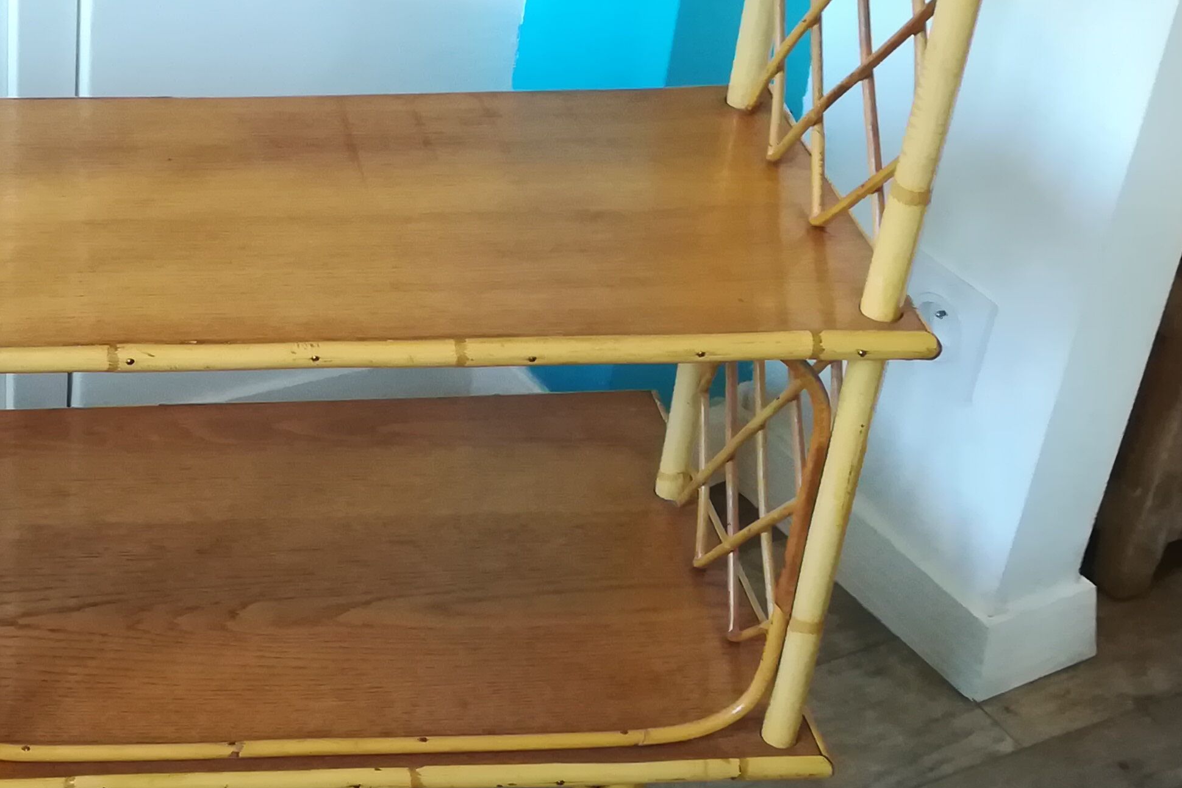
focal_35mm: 66
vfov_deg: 20.5
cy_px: 263
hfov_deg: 28.9
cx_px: 48
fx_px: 2167
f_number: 2.2
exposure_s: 1/24
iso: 320
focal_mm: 3.83
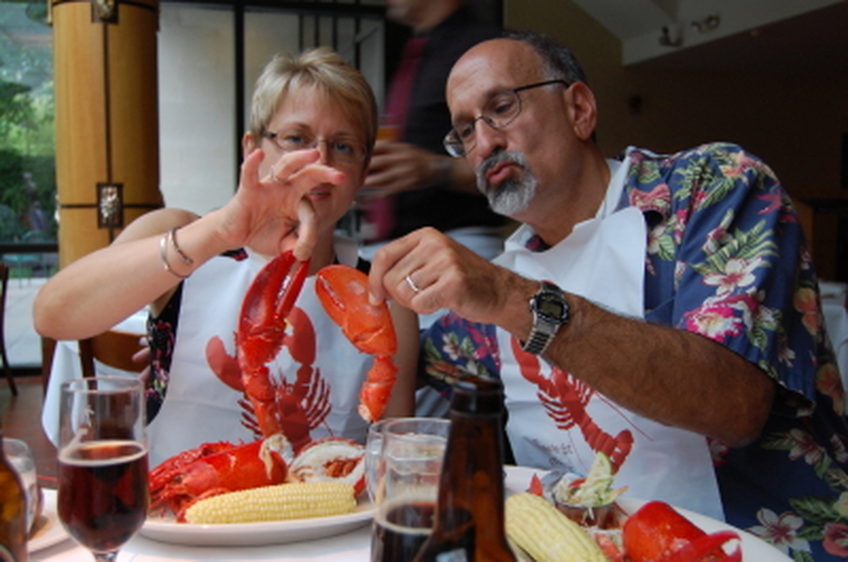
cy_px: 281
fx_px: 846
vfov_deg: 36.7
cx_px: 424
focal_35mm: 36
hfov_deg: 53.2
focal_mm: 24
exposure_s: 1/30
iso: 720
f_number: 4
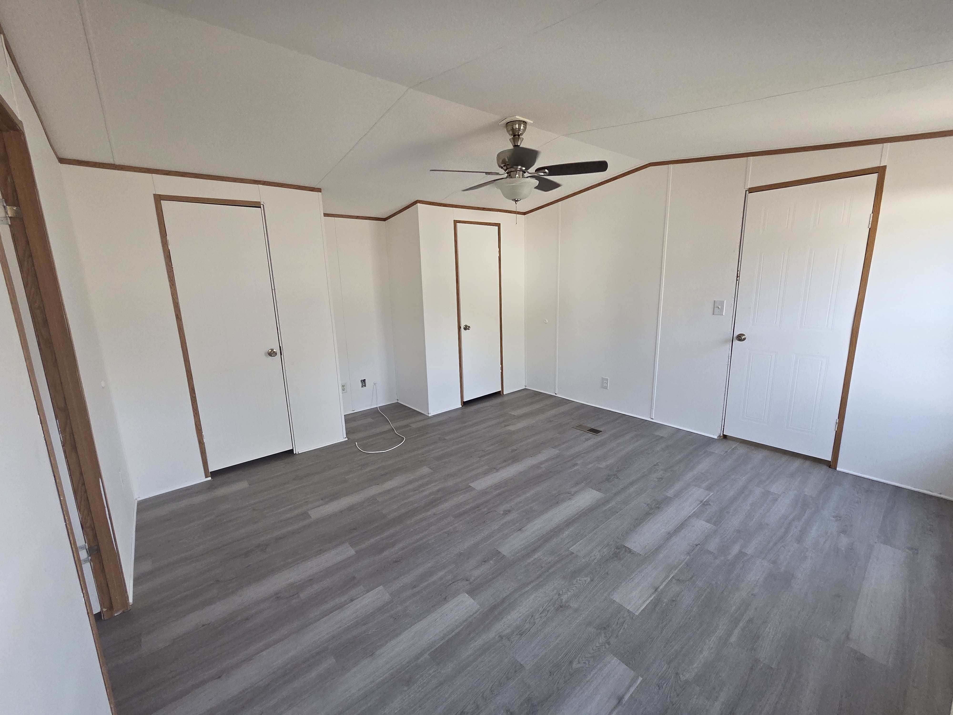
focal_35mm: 13
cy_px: 358
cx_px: 476
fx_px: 358
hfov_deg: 106.2
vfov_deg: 89.9
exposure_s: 1/359
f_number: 2.2
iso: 400
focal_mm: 2.2
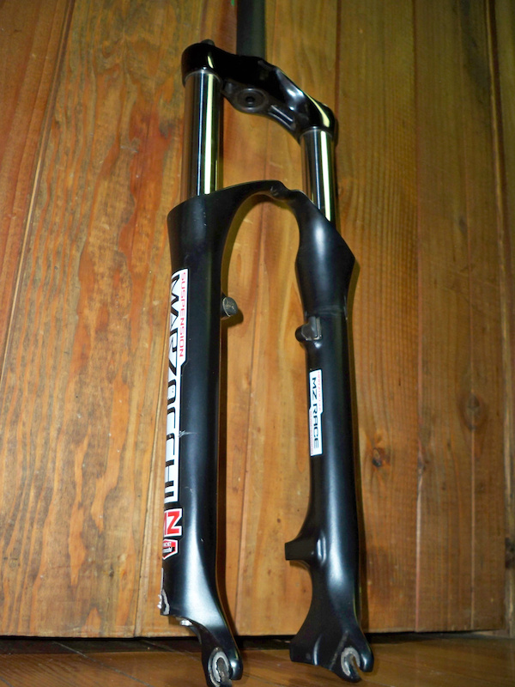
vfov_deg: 52.6
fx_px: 694
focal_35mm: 35
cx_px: 258
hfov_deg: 40.7
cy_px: 344
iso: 200
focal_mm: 6.3
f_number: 3.1
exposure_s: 1/30
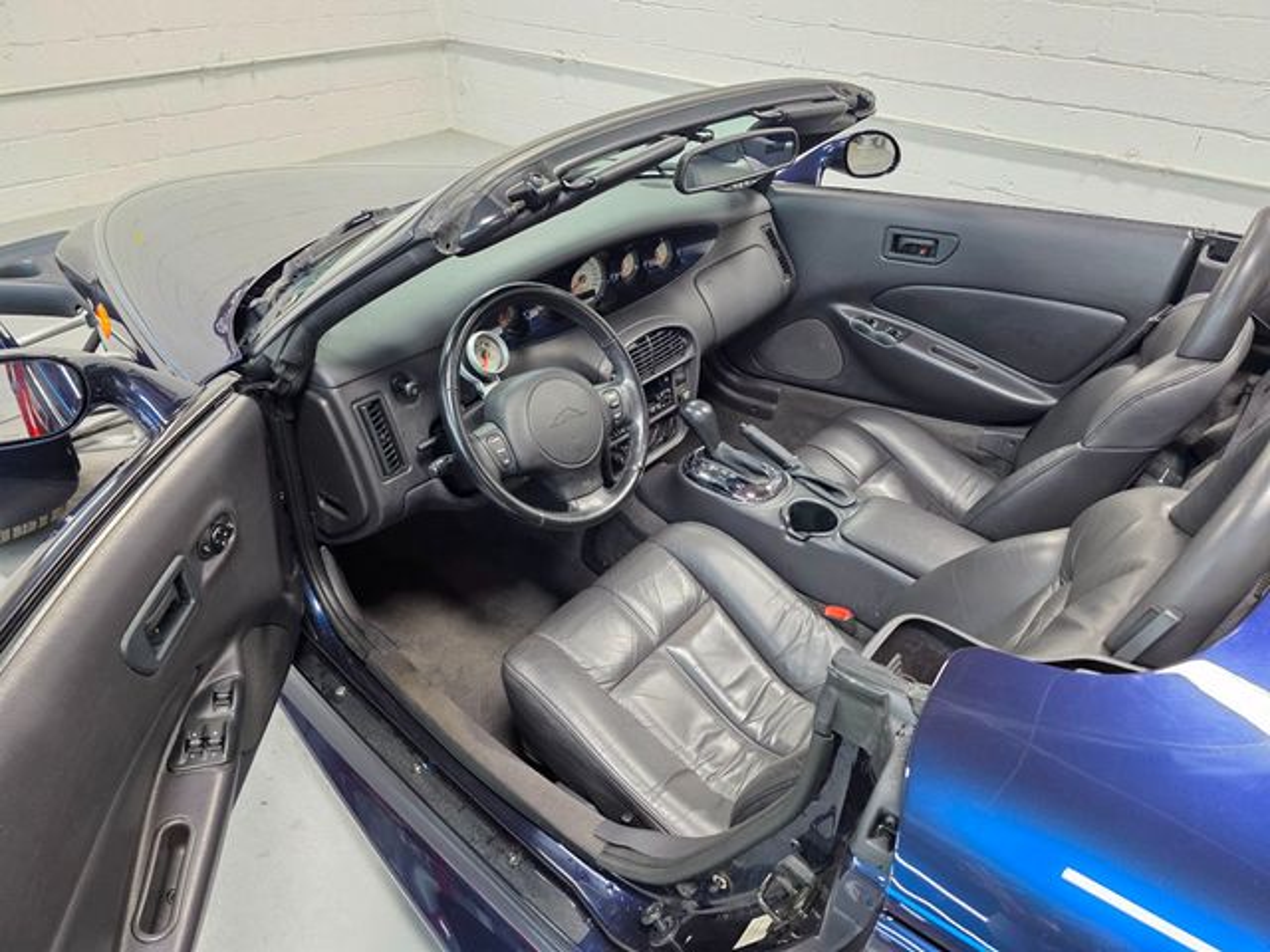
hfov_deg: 73.9
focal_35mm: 23
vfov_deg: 58.9
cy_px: 476
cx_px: 635
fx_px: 844
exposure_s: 1/120
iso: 400
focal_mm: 6.3
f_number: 1.7
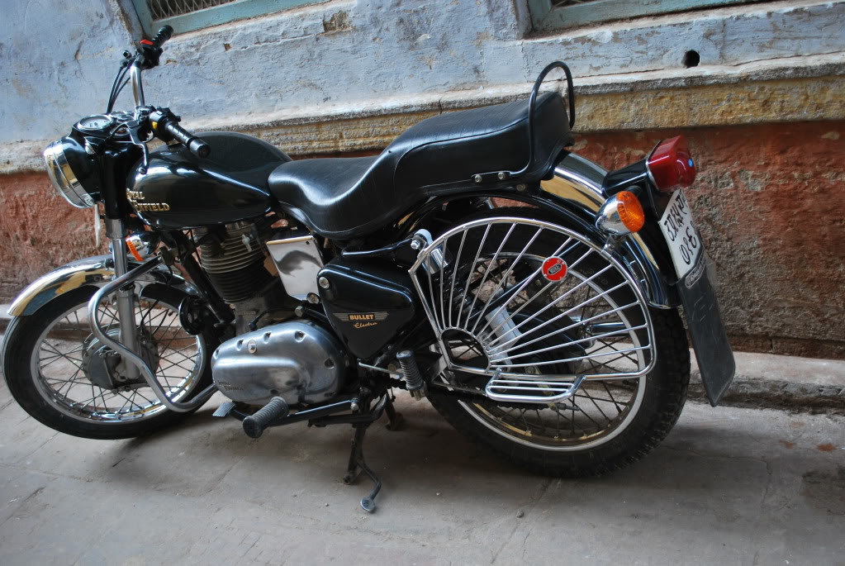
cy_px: 283
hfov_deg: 57.2
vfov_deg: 40.1
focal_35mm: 33
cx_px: 422
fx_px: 776
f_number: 4
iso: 320
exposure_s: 1/30
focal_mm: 22
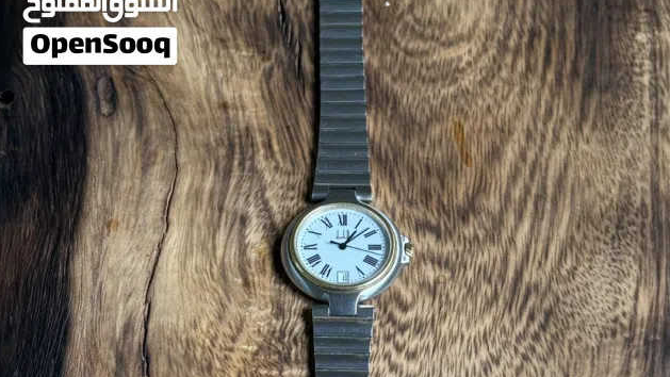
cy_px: 218
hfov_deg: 49.4
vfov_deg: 29.0
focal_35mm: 41
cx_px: 338
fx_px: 728
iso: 64
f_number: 1.78
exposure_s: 1/100
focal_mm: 6.76
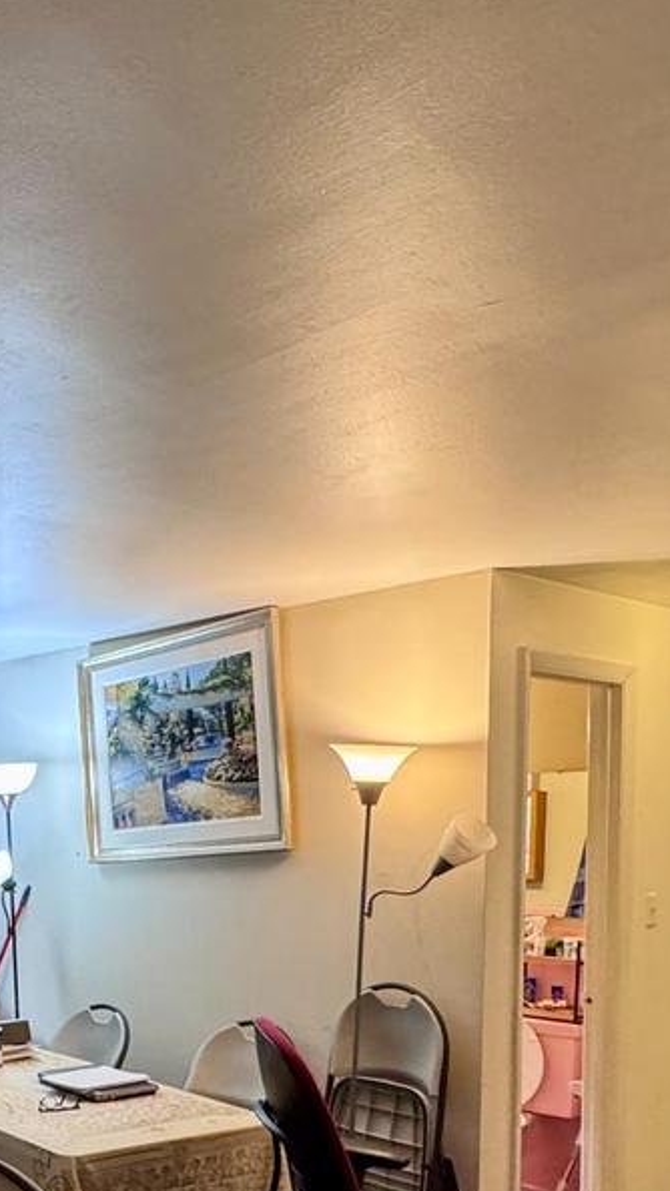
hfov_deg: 28.4
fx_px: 1169
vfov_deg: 51.9
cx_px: -106
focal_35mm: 37
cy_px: 876
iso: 400
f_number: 2.2
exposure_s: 1/60
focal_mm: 2.22
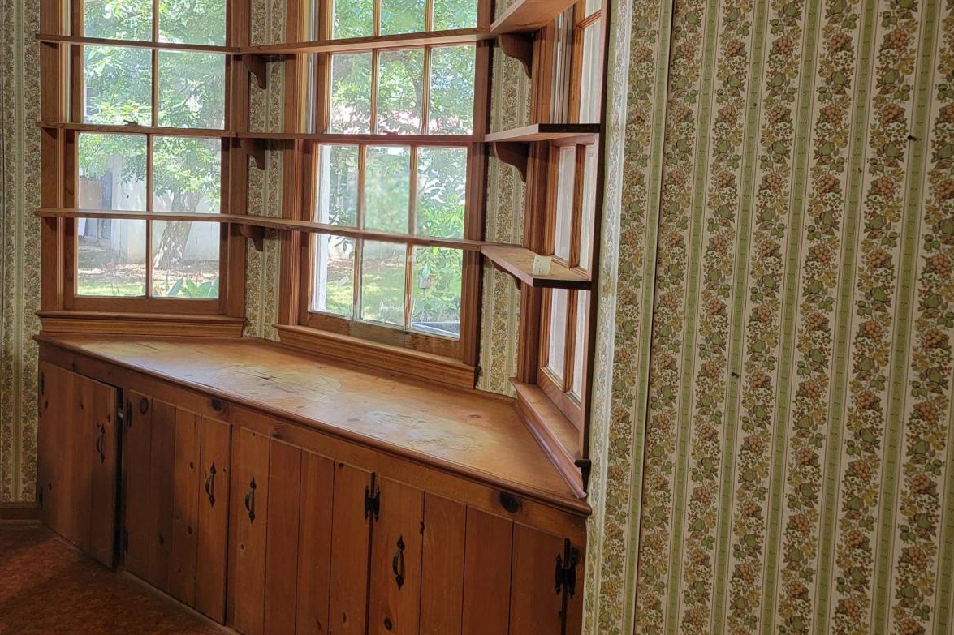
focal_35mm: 34
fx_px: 901
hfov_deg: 55.8
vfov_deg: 38.5
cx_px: 482
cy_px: 226
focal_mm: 6.7
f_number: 1.8
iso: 80
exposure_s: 1/34.4
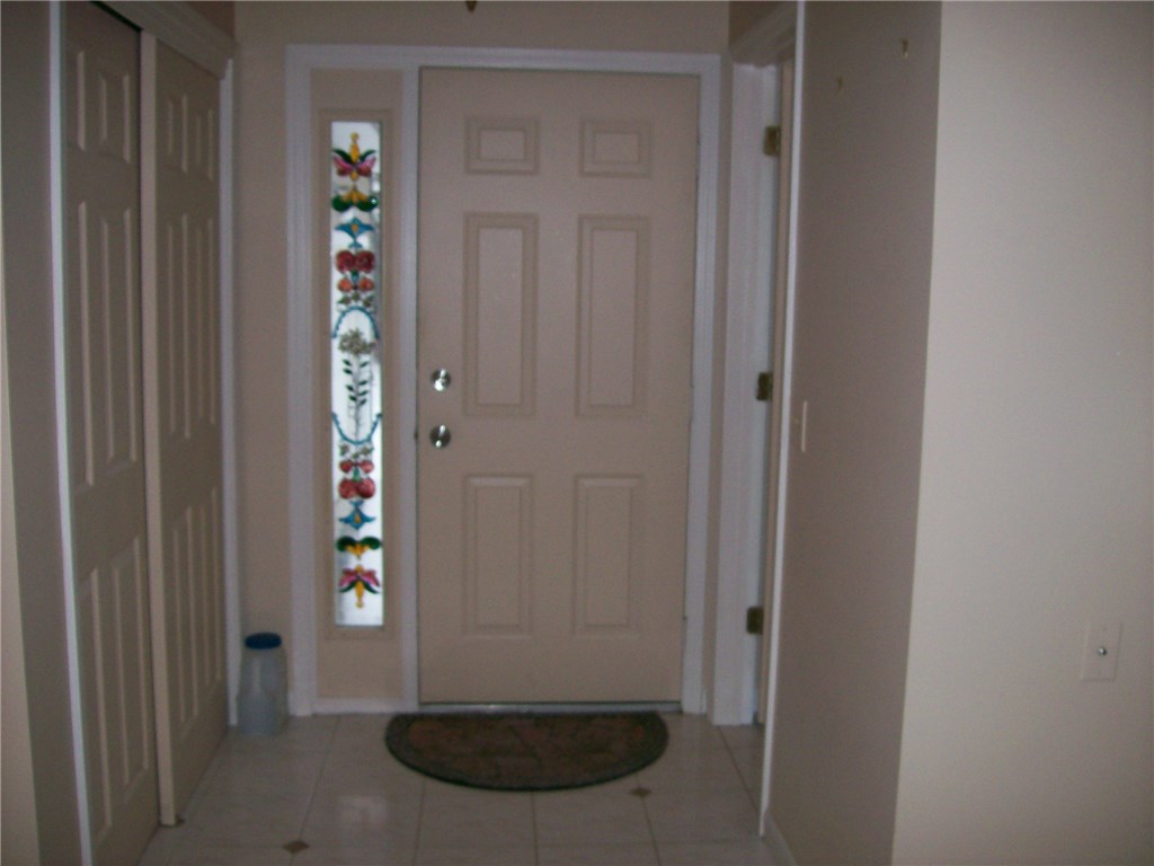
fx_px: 1200
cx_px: 577
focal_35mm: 36
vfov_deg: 39.7
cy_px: 433
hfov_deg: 51.4
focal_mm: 6
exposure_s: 1/64
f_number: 2.7
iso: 80
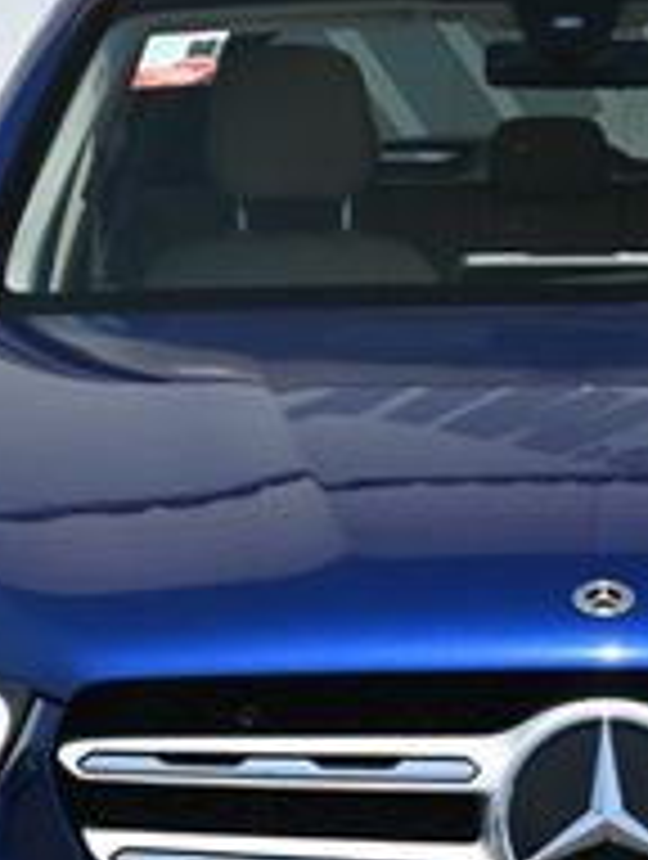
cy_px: 612
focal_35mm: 212
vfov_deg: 9.3
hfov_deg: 7.0
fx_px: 5274
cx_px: 576
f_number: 6
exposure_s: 1/250
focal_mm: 44
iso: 125
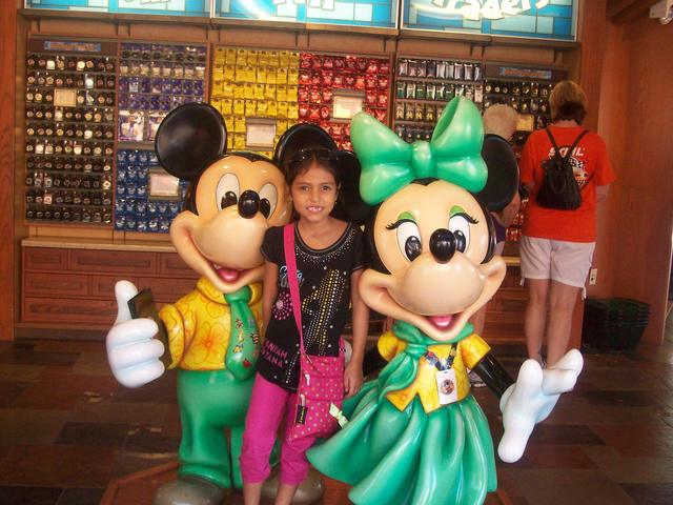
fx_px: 875
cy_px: 252
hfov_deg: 42.1
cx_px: 336
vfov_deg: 32.2
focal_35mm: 45
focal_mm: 7.6
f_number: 3
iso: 200
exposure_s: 1/92.7
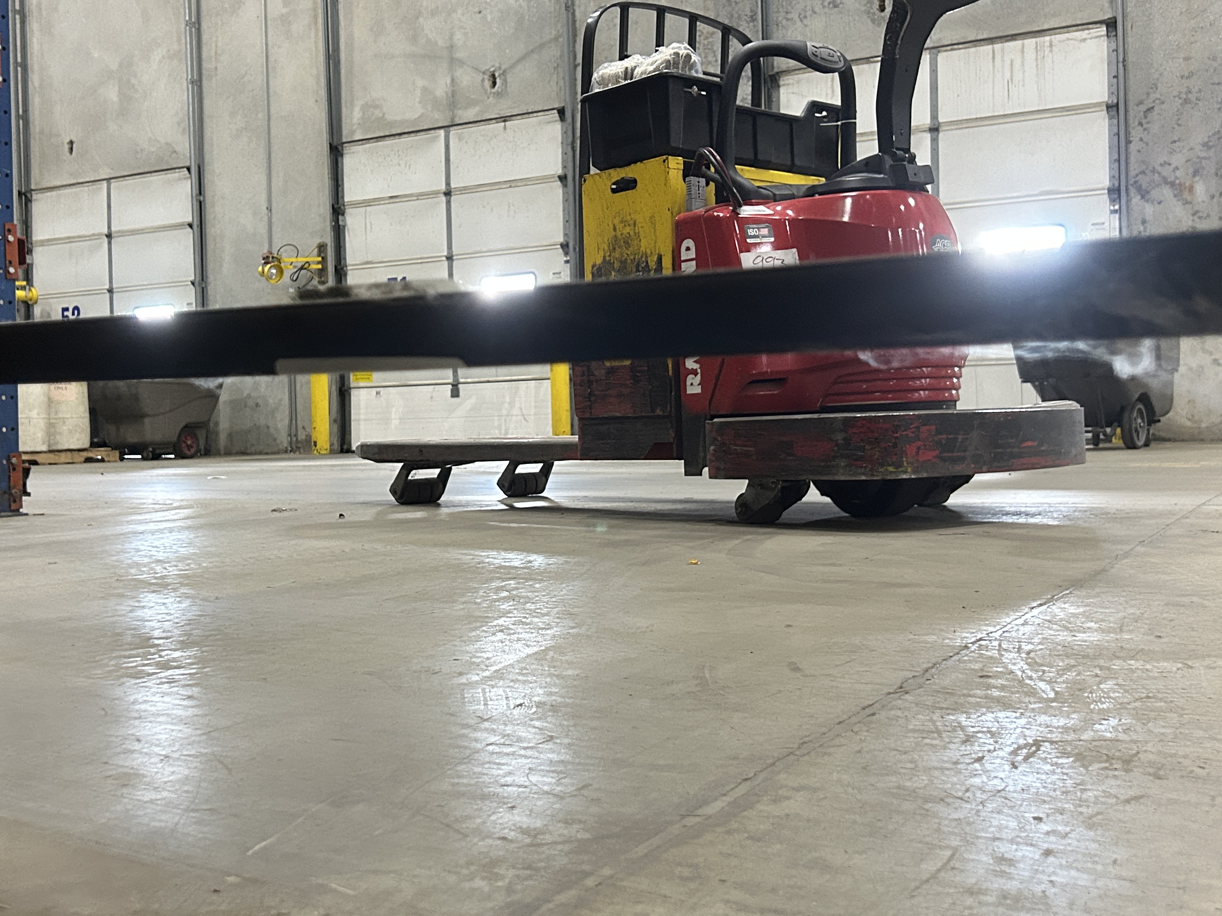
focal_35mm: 39
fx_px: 1377
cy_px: 423
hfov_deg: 47.8
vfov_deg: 36.8
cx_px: 536
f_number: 1.5
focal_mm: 5.7
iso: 320
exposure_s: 1/60
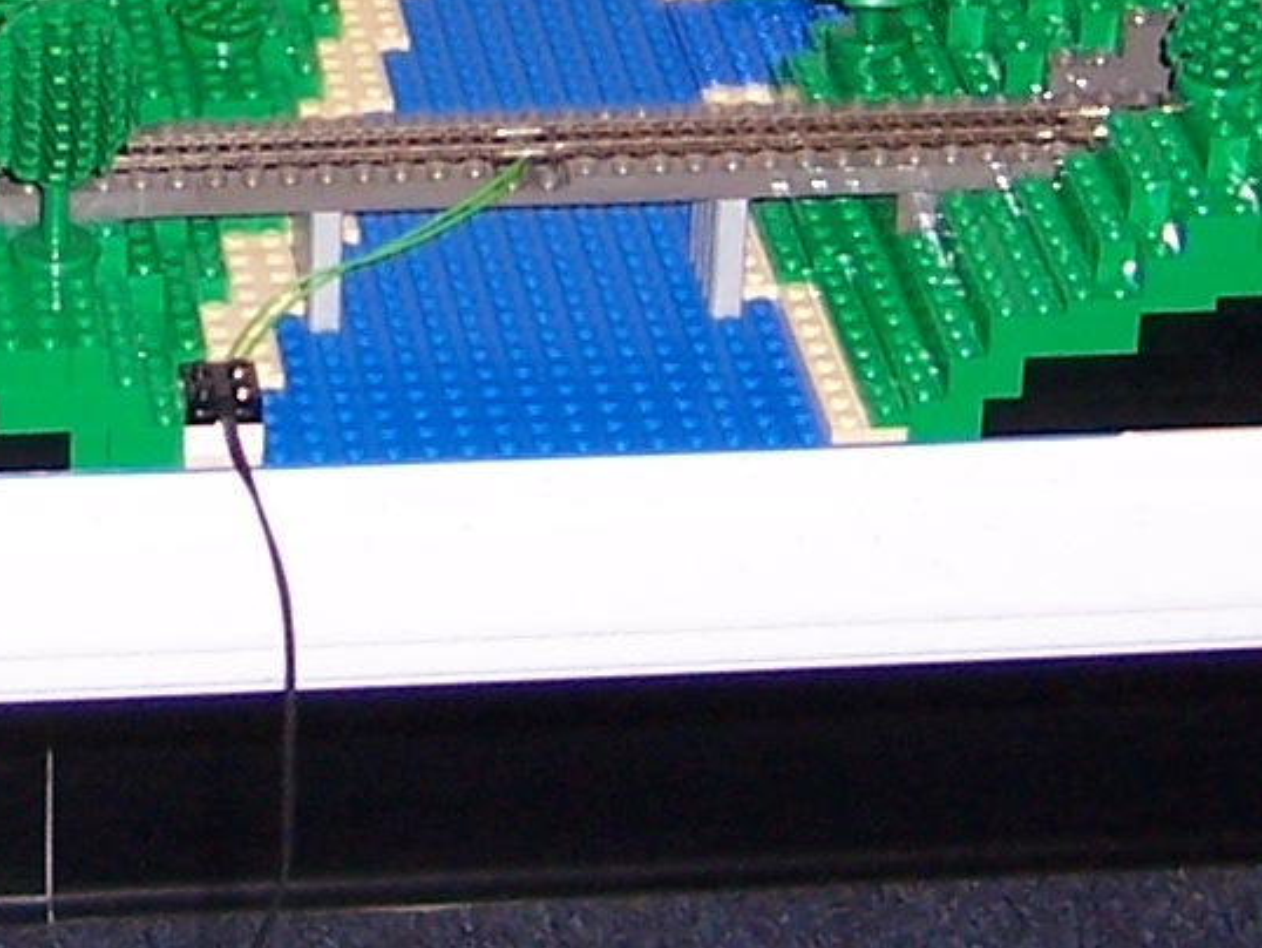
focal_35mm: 158
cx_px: -12
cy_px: -33
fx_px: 5763
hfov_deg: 12.3
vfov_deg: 9.3
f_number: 2.8
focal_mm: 5.5
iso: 80
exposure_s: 1/60
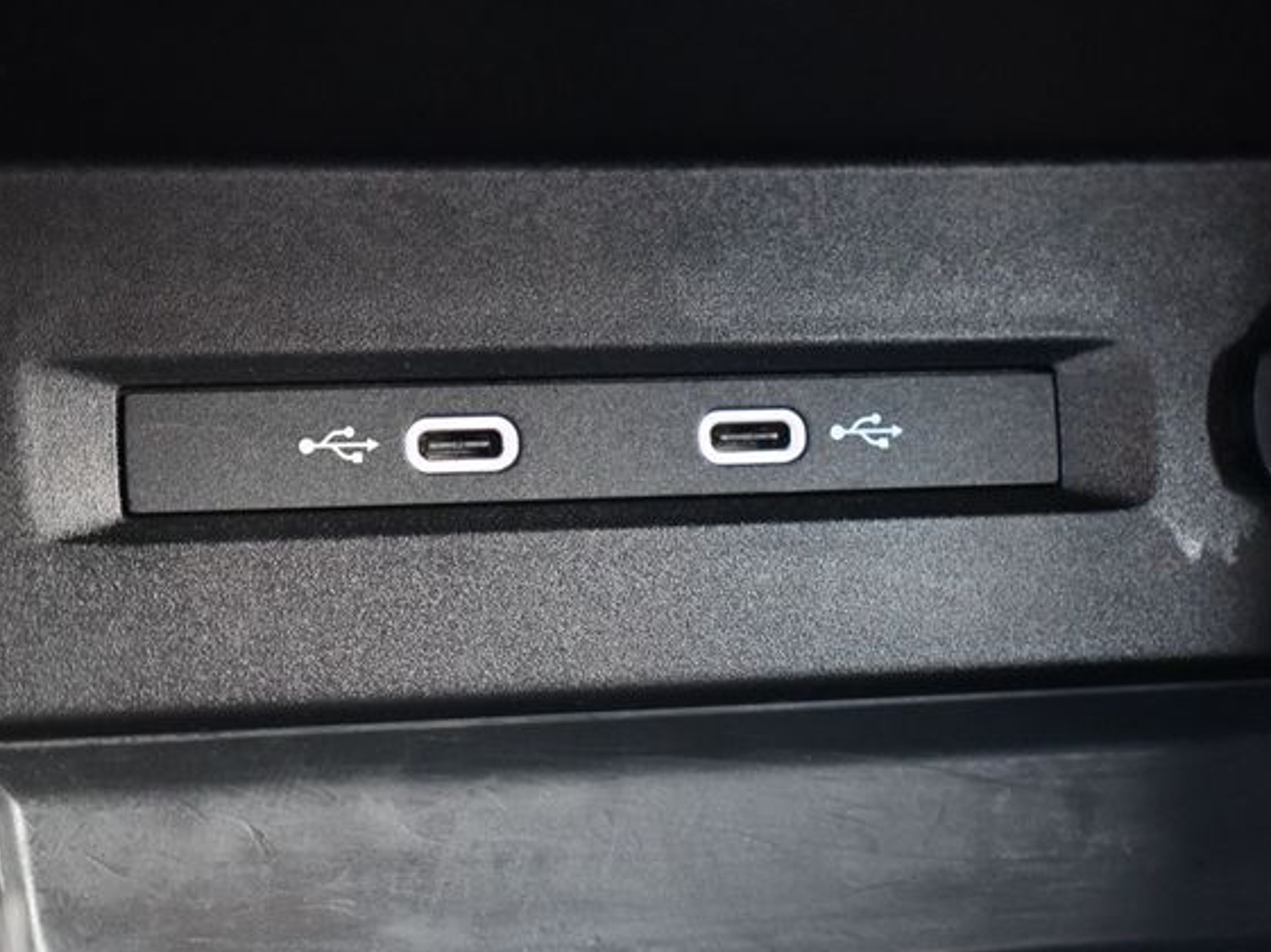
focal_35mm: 79
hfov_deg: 24.7
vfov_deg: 18.6
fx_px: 2899
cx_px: 612
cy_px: 474
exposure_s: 1/60
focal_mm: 48
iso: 5600
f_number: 5.3
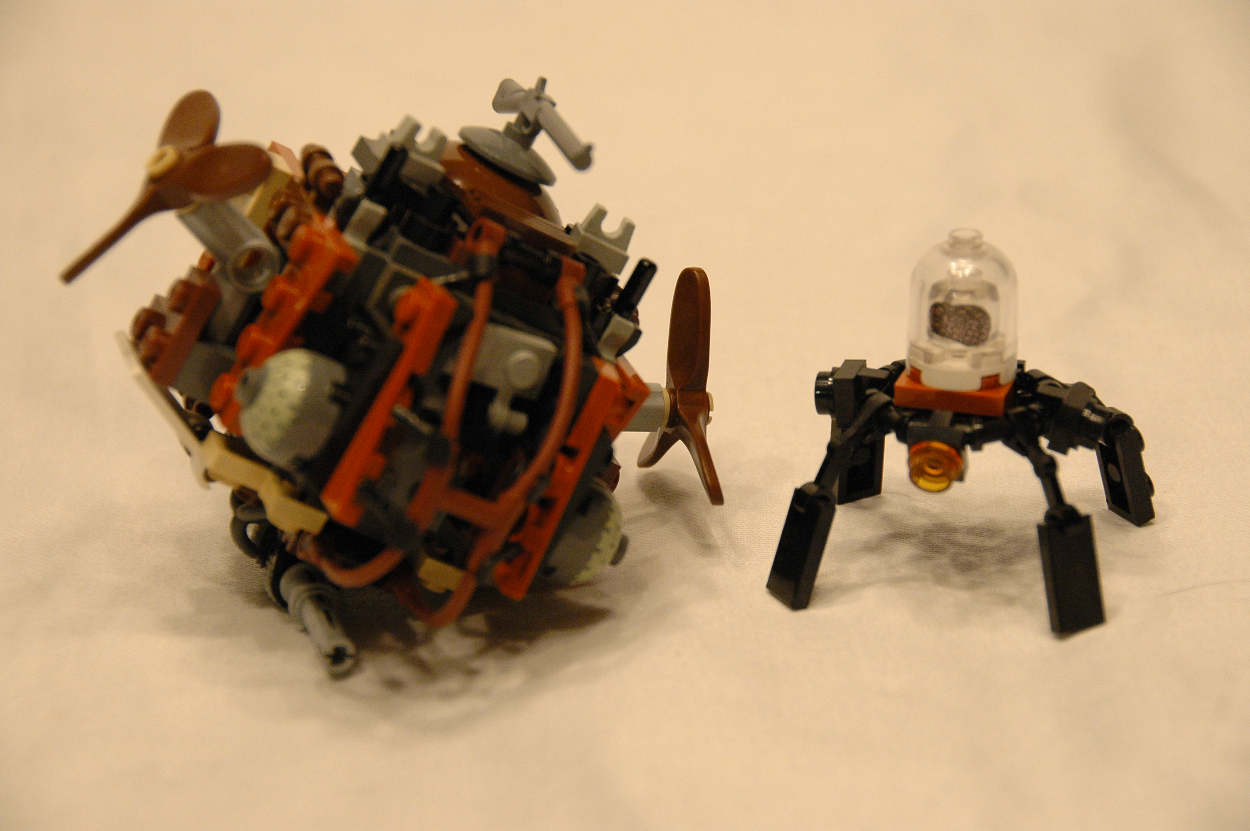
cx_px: 625
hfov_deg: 18.2
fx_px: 3903
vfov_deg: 12.2
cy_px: 416
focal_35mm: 112
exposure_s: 1/20
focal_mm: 75
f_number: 5.6
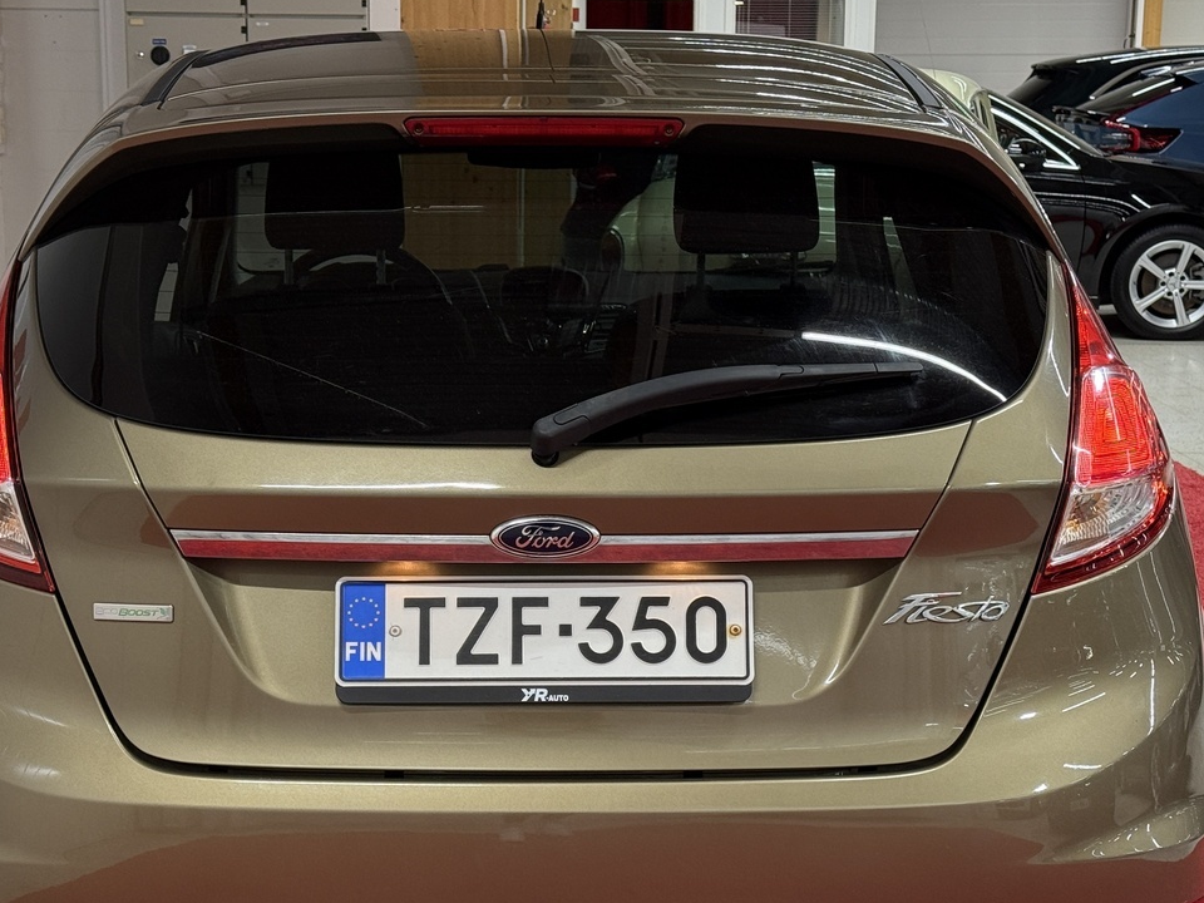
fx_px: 2504
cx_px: 562
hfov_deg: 27.0
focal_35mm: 72
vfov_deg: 20.4
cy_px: 599
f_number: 1.78
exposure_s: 1/74
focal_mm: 6.76
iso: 100
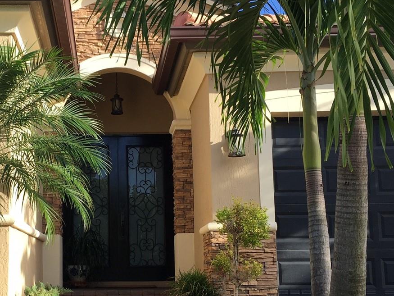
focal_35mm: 53
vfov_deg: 27.4
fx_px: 603
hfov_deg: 35.6
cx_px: 115
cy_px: 192
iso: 25
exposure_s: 1/630
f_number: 2.2
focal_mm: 4.15
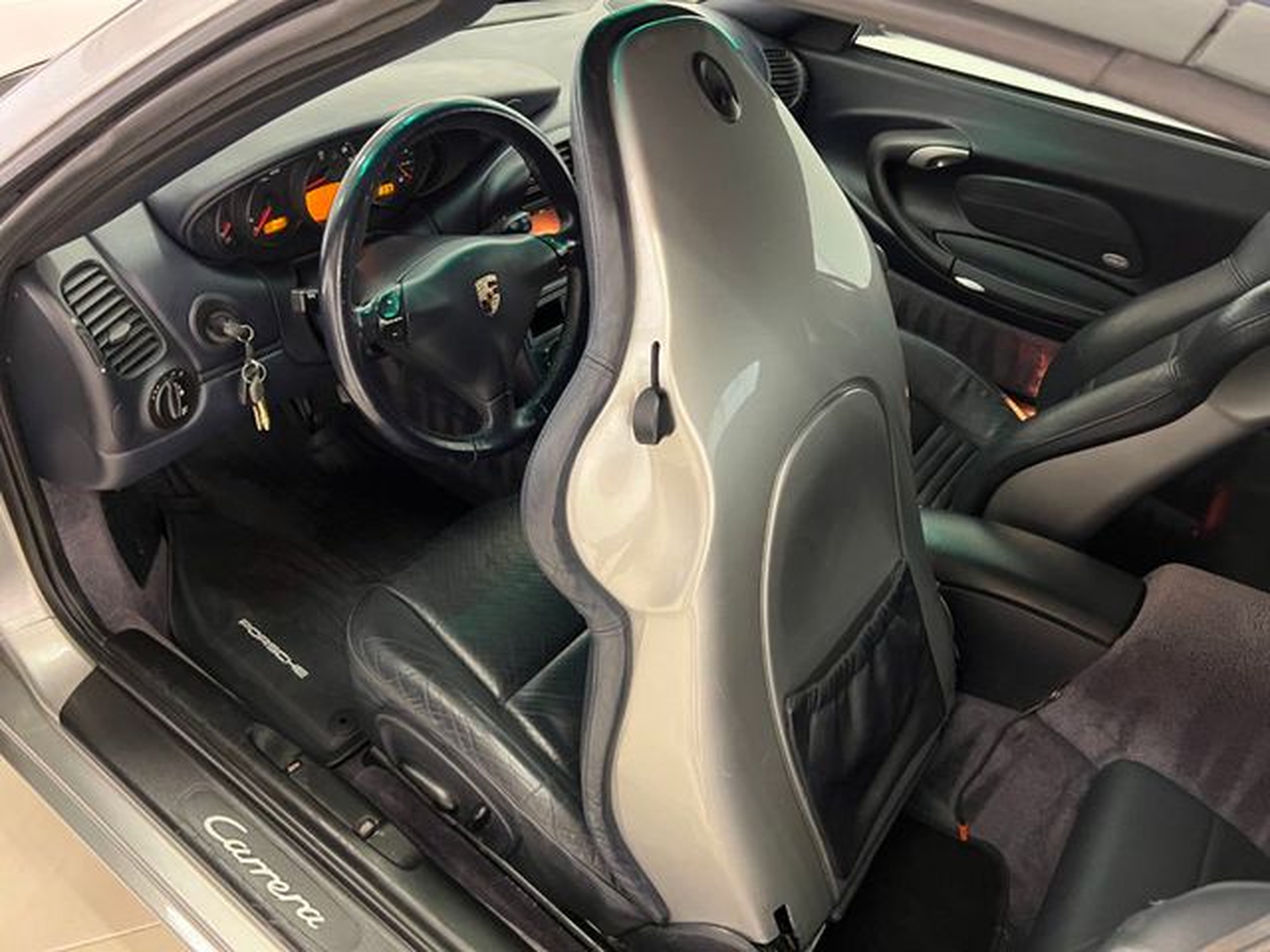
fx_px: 954
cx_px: 635
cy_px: 476
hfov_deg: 67.3
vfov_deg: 53.1
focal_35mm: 26
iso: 500
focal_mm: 5.7
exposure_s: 1/40
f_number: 1.5
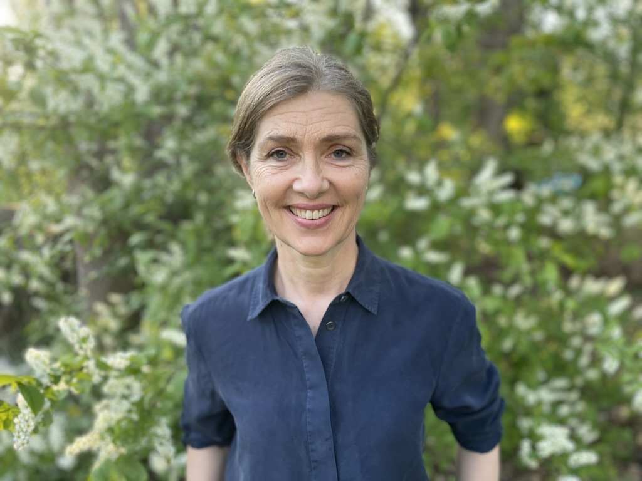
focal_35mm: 26
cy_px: 240
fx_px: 482
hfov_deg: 67.3
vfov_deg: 53.1
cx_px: 321
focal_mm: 4.2
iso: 64
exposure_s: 1/121
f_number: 1.6
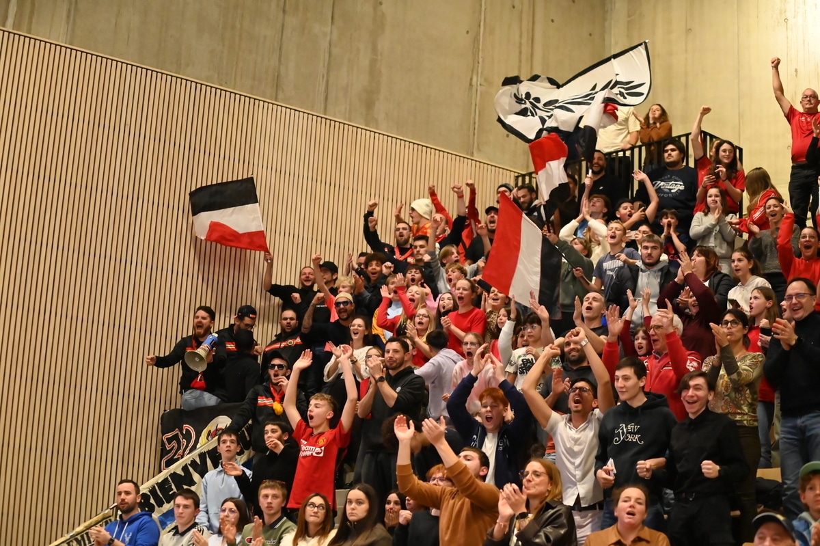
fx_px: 1594
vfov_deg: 19.4
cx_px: 410
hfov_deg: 28.9
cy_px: 273
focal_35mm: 70
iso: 18000
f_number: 2.8
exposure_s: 1/1250
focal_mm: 70
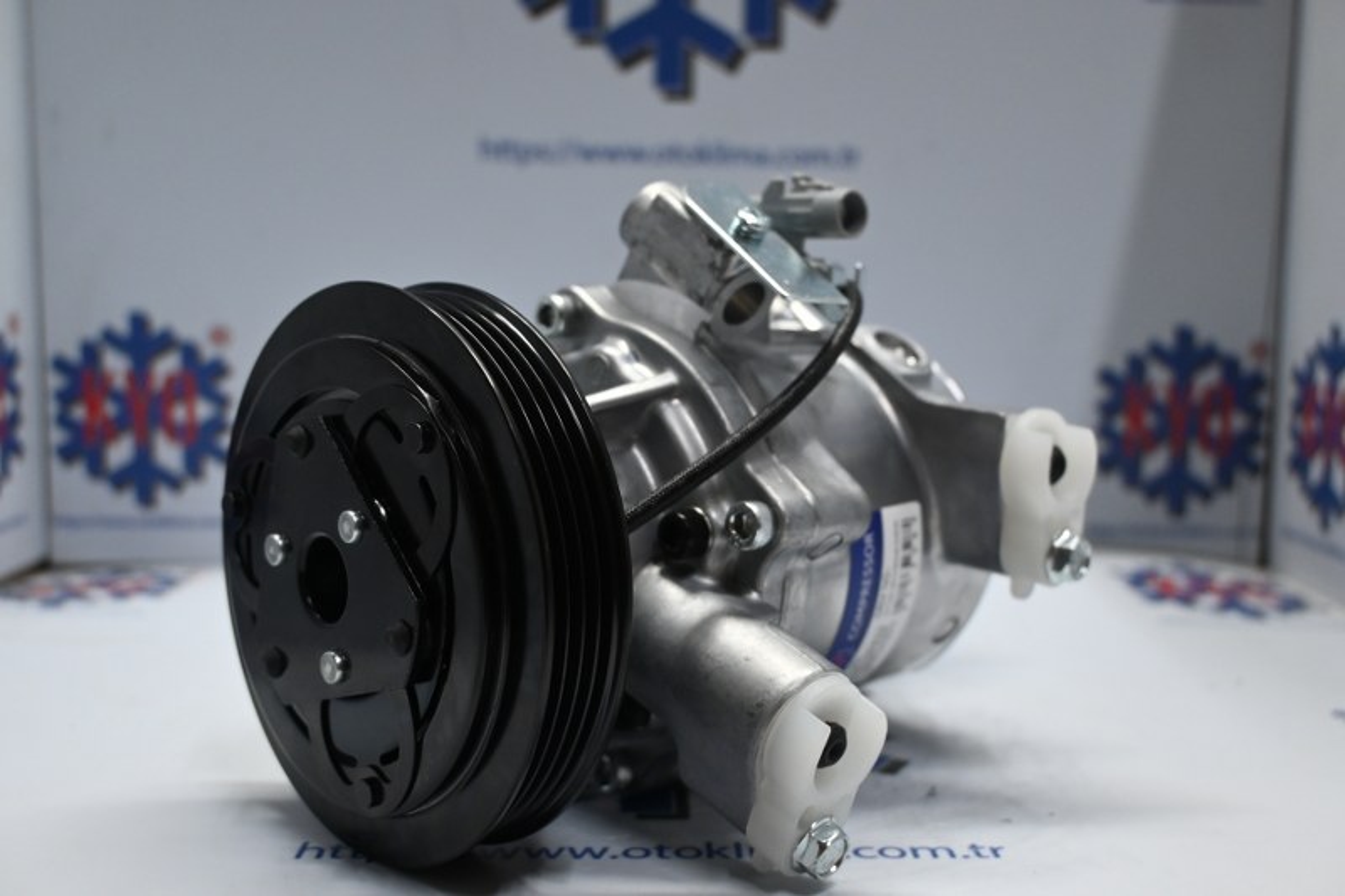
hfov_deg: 51.3
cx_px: 672
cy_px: 448
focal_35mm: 38
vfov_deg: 35.5
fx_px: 1401
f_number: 4.2
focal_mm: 25
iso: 1100
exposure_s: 1/125
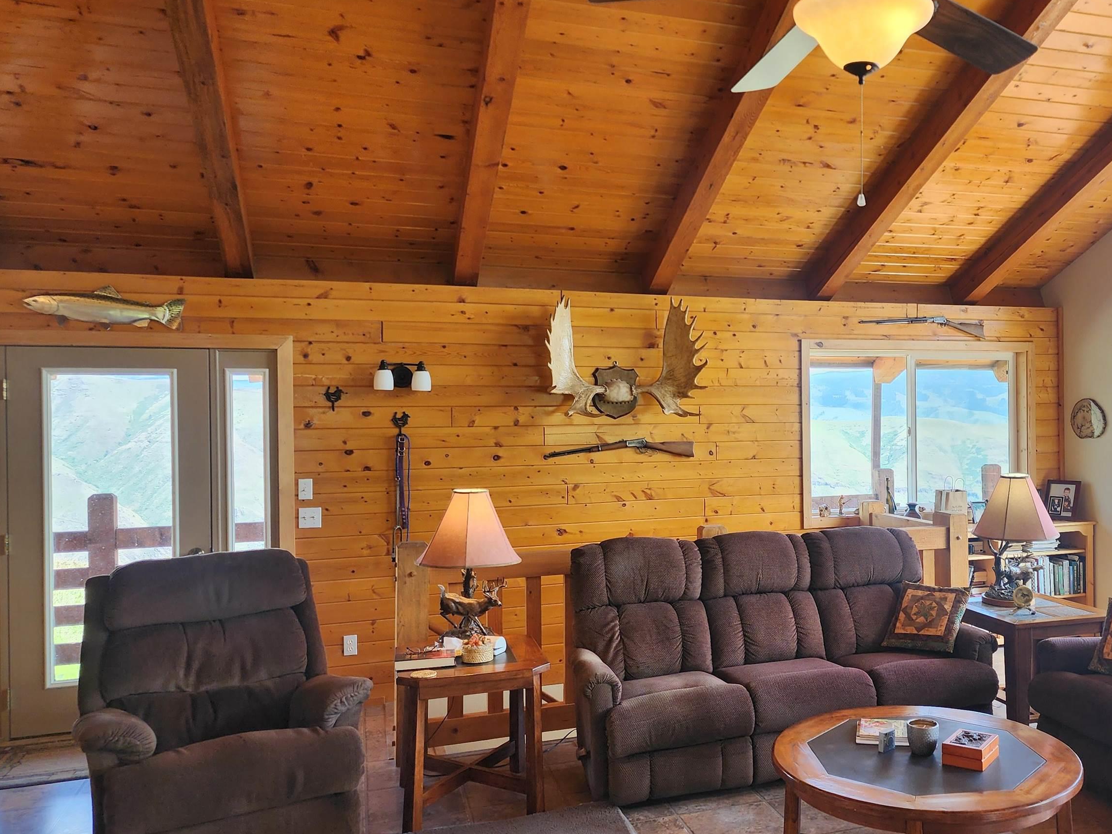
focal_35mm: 31
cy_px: 408
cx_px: 732
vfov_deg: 45.4
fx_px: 996
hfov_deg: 57.2
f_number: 1.8
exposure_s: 1/180
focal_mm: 6.4
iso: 80
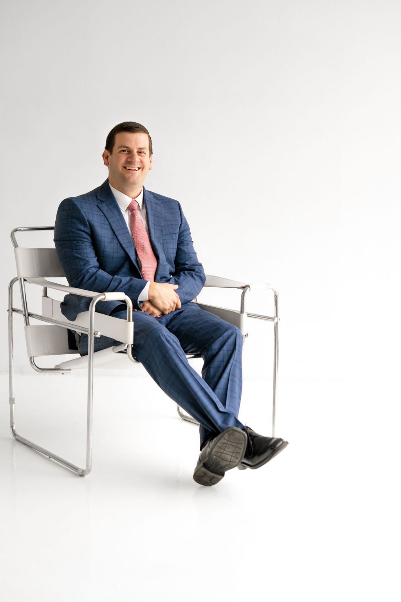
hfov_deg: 19.5
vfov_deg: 28.8
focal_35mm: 70
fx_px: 1169
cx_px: 200
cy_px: 301
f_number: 4
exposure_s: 1/320
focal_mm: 70
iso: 800
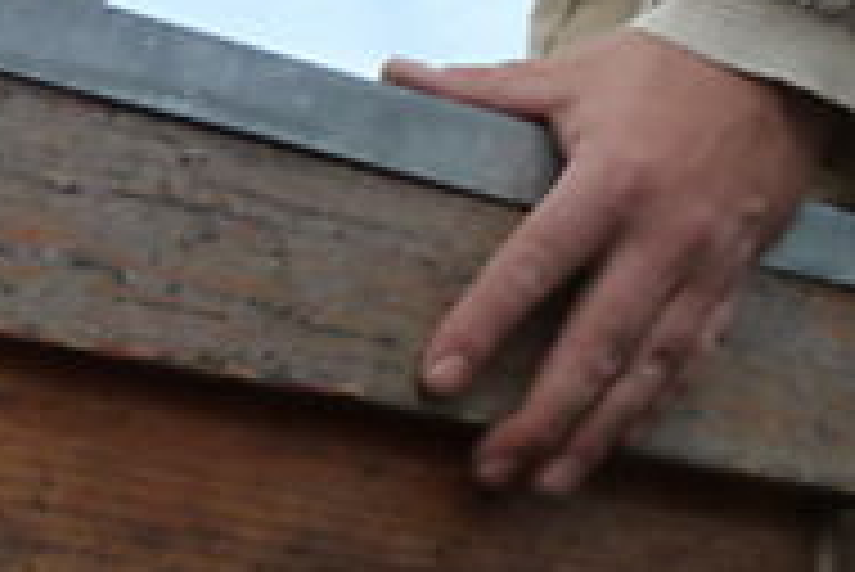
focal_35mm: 118
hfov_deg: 15.5
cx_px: 1408
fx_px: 2805
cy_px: -221
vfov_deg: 11.3
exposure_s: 1/320
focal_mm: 4.4
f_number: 4
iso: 125
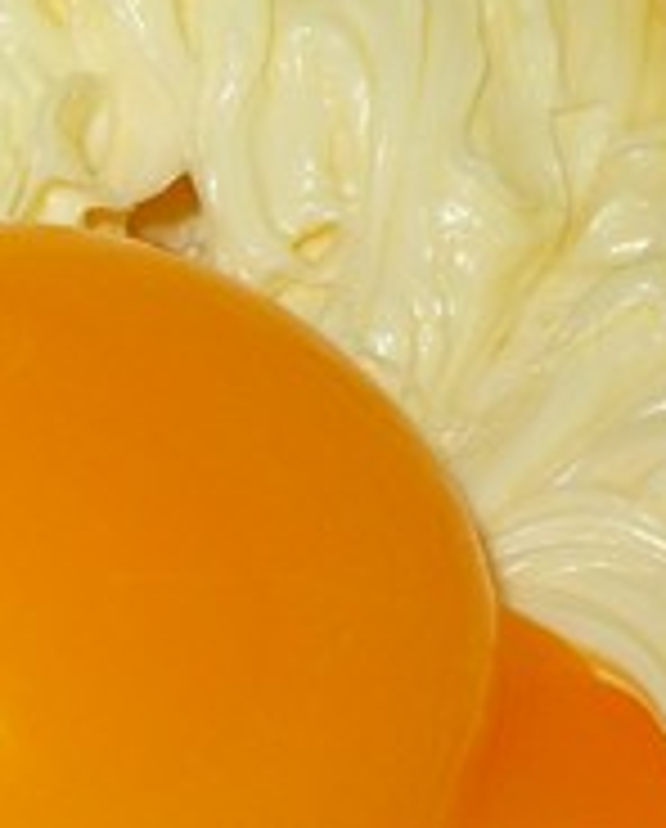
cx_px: -648
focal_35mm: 127
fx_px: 3119
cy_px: 369
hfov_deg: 11.1
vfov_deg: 15.1
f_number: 4
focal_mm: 5.2
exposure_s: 1/30
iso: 100
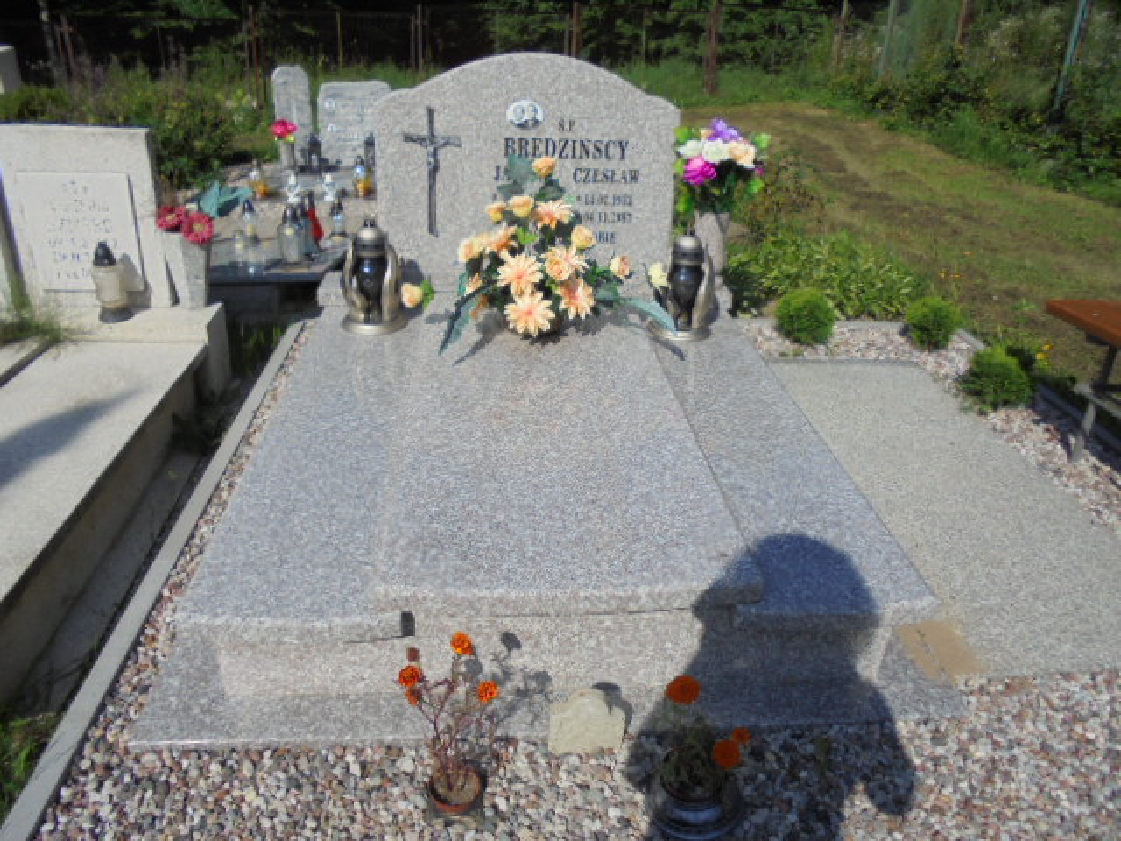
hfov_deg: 67.3
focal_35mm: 26
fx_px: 842
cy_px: 420
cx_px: 560
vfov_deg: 53.1
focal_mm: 4.6
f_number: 11.5
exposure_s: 1/160
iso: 100
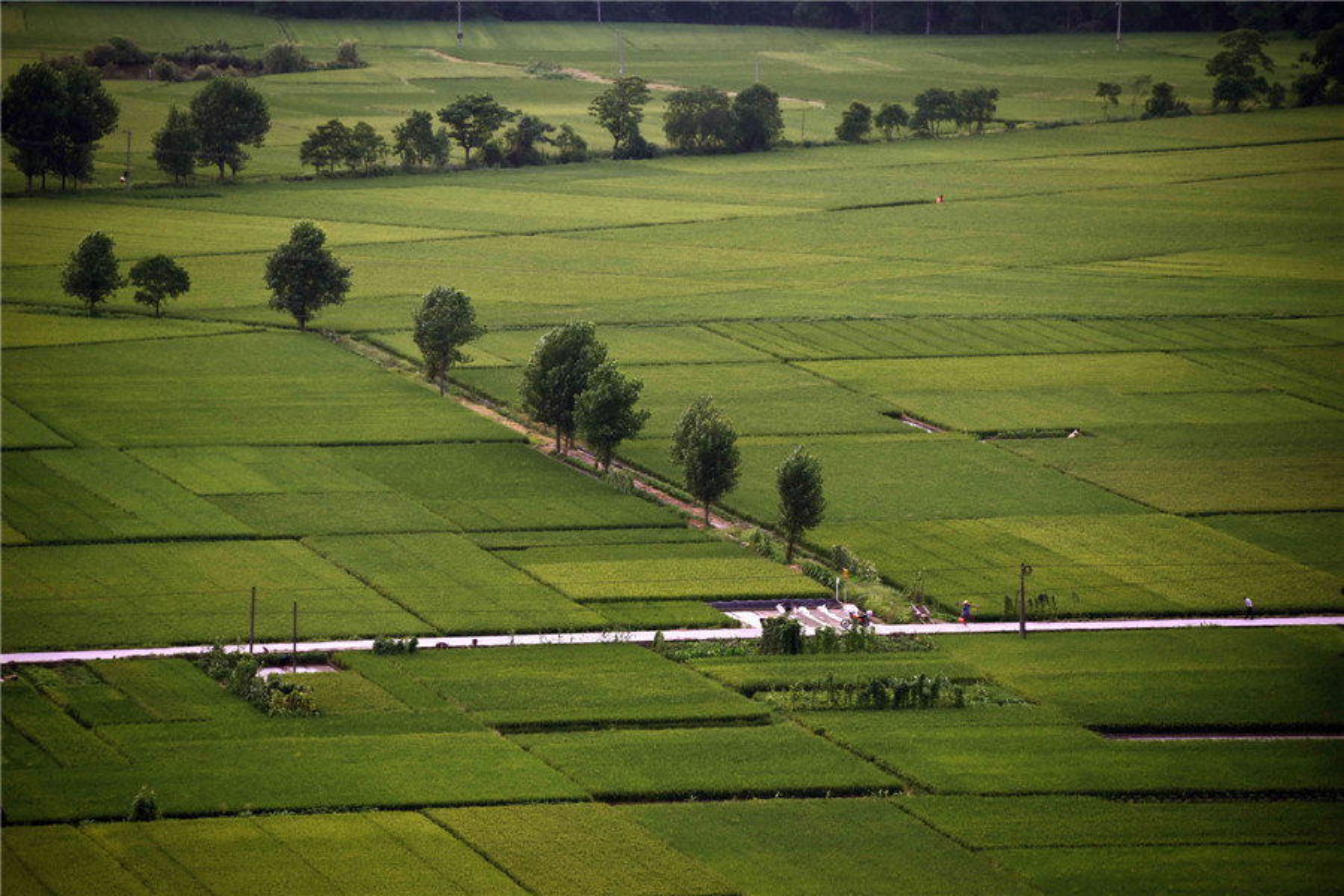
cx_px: 672
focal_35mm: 300
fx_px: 11199
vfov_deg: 4.6
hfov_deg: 6.9
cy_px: 448
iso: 200
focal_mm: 300
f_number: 6.3
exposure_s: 1/100
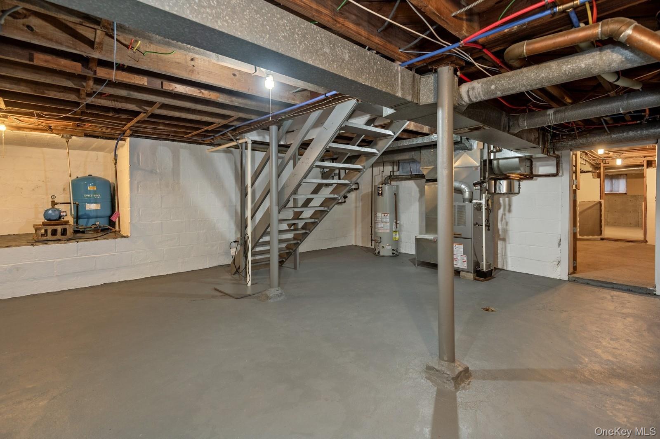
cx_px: 330
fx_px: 293
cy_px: 220
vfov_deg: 73.7
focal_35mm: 16
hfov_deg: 96.7
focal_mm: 16
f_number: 8
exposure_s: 1/8
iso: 400
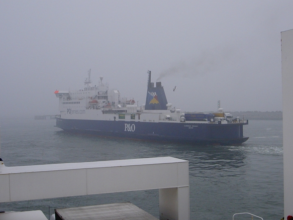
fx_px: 474
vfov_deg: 26.1
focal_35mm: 56
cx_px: 144
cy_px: 111
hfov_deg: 34.3
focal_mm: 11.3
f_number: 5.5
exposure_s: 1/500
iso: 200
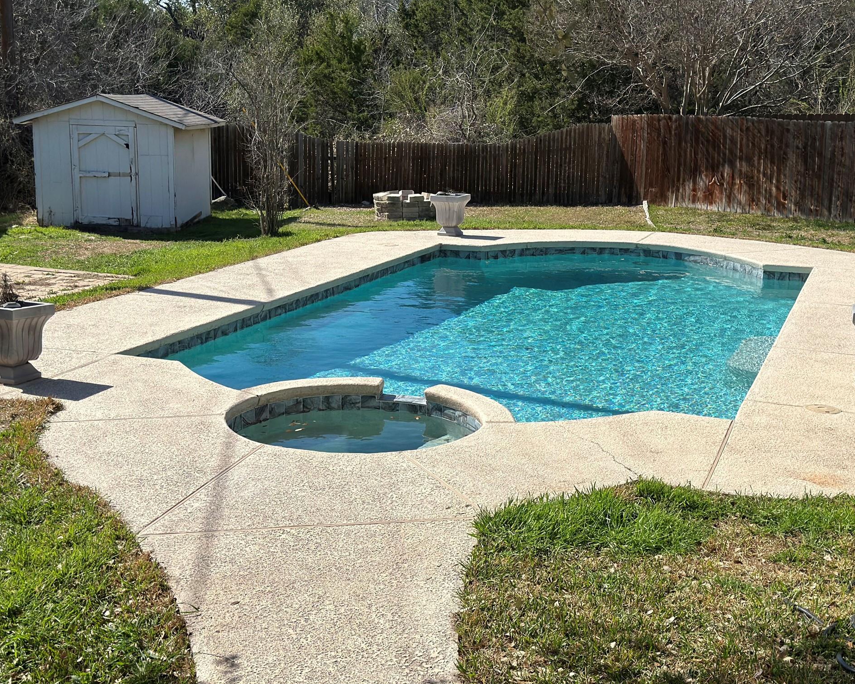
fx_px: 1291
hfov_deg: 36.6
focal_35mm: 51
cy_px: 340
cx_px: 443
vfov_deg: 29.7
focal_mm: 6.86
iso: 100
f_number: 1.78
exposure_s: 1/8929
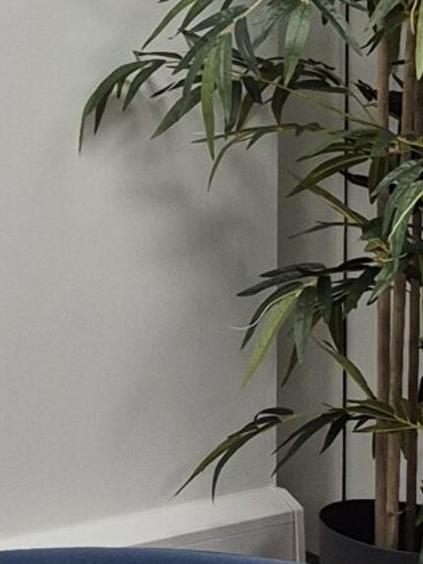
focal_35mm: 139
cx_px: -632
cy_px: -338
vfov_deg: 13.2
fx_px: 2265
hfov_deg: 9.4
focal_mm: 5.4
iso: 100
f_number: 1.8
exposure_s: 1/100
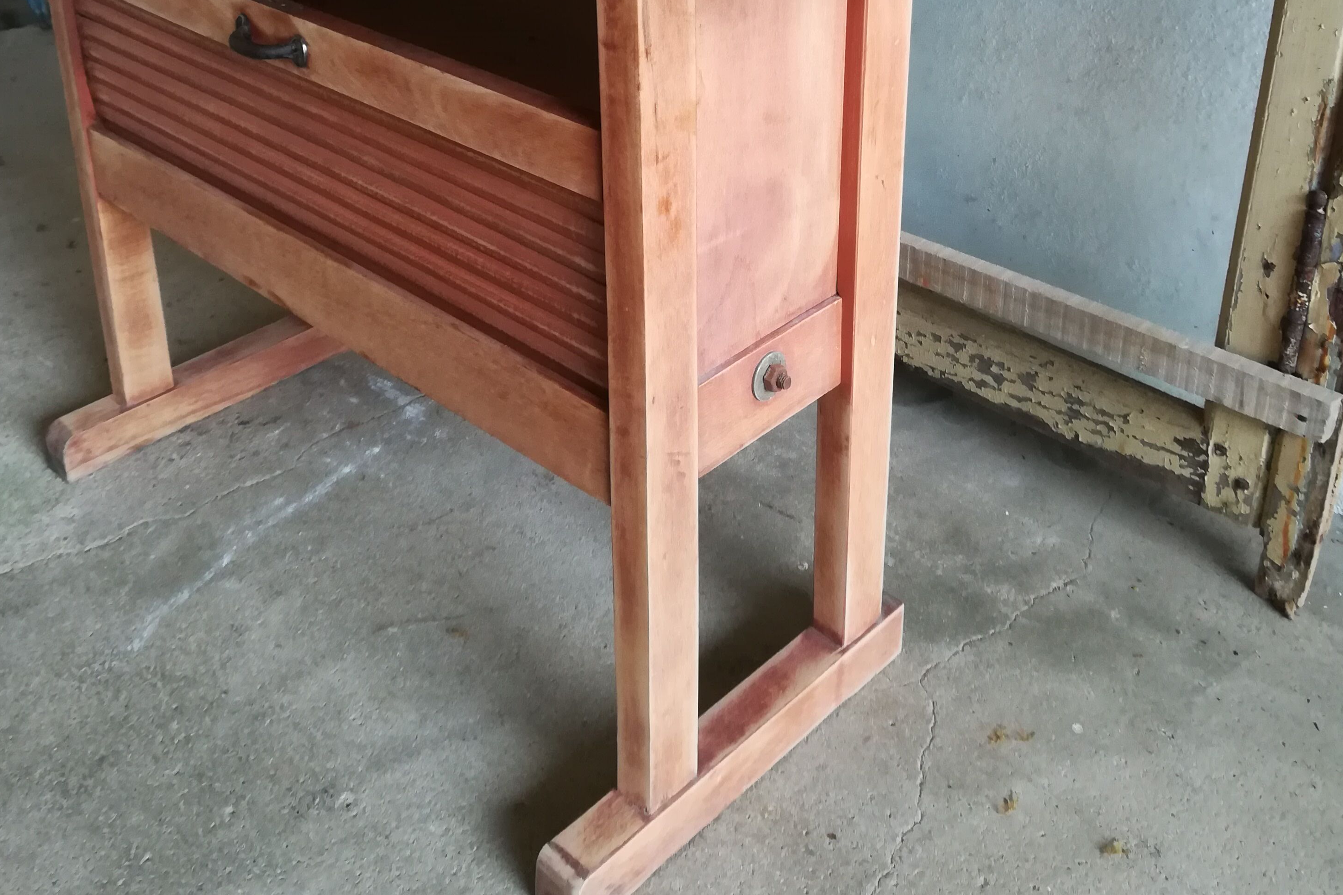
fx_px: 1380
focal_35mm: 37
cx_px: 662
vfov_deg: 33.7
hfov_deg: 51.9
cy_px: 60
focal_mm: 3.83
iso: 250
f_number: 2.2
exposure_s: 1/33.3
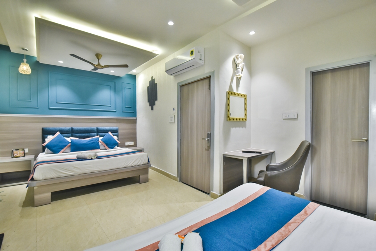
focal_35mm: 16
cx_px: 188
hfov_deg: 96.7
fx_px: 167
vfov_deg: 73.8
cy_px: 126
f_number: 9
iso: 3200
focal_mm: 16
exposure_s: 1/50
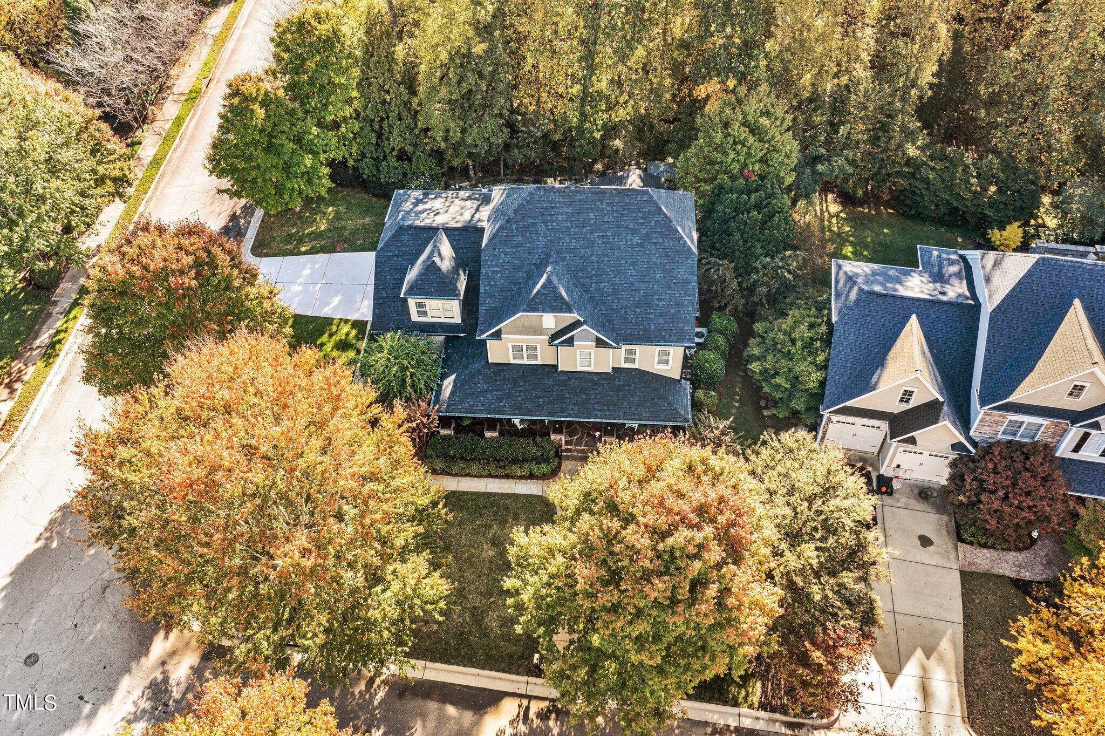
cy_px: 368
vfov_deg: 46.4
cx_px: 552
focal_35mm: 28
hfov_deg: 65.5
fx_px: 859
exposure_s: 1/100
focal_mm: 10.26
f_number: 4
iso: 100
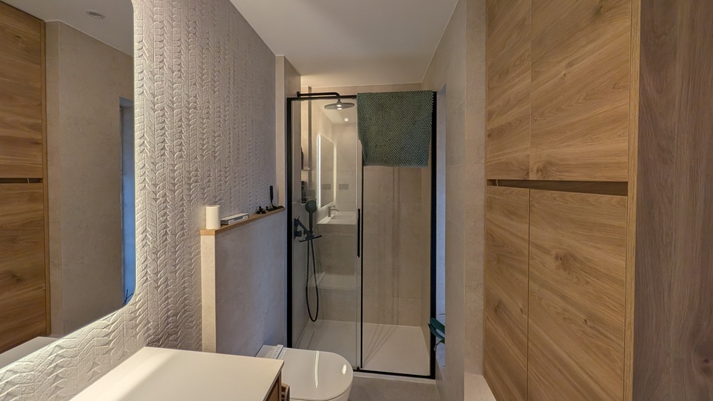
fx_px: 265
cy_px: 183
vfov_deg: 74.2
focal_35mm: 14
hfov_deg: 106.7
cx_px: 336
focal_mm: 2.02
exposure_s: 1/229
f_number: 1.7
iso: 47
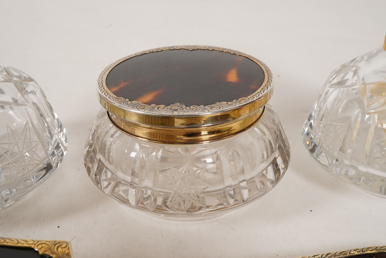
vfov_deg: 29.9
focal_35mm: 45
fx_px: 483
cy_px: 129
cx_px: 193
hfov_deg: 43.6
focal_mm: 30
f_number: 22
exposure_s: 1/125
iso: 400
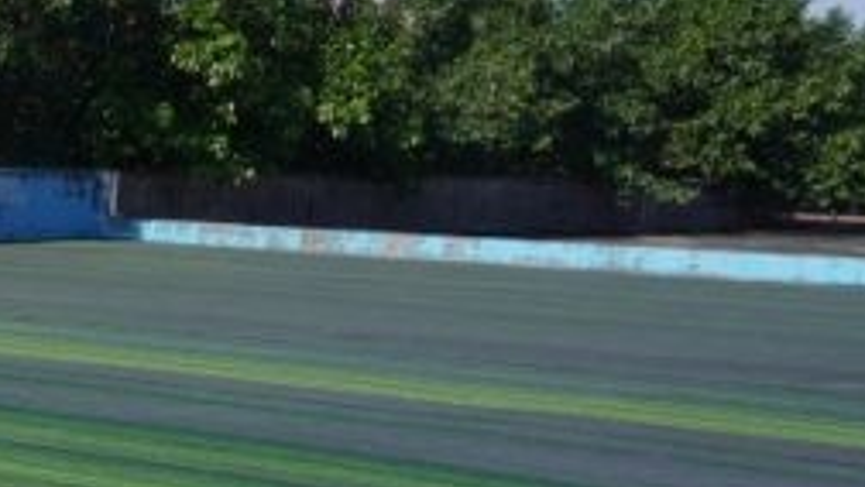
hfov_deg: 16.2
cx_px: -865
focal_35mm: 102
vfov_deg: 11.8
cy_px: 454
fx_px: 2340
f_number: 8
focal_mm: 16
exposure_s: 1/250
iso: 100
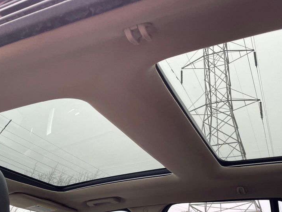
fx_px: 301
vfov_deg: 38.0
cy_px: 150
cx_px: 161
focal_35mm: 37
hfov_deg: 50.0
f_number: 1.6
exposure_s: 1/121
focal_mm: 4.2
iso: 64
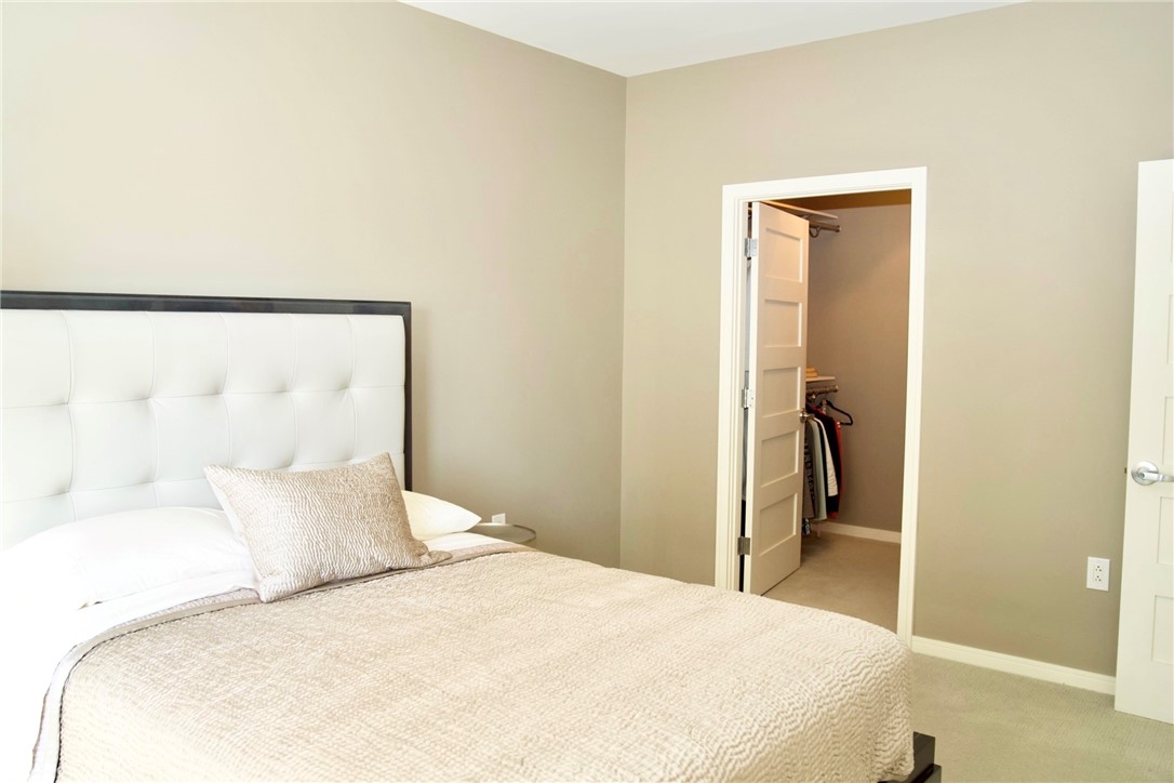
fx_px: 913
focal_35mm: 28
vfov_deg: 46.4
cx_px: 587
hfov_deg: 65.5
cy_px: 392
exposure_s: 1/160
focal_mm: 28
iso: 1250
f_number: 4
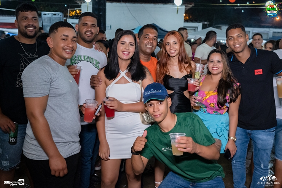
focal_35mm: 36
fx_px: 282
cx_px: 141
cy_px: 94
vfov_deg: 36.9
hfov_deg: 53.1
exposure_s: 1/250
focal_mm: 24
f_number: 2.8
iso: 2500
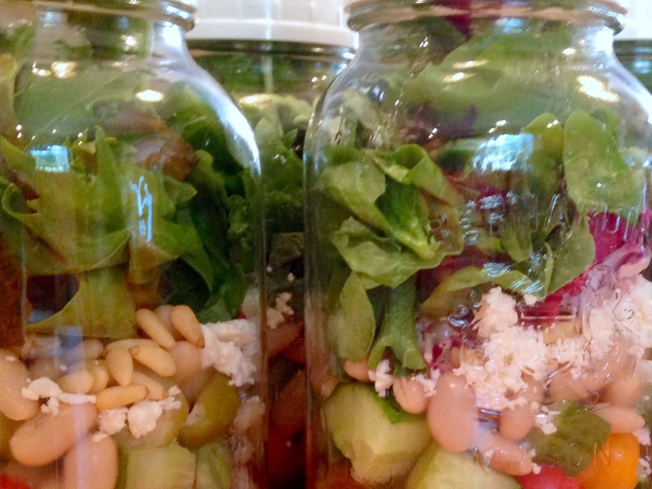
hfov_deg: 29.9
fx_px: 1205
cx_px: 464
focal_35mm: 64
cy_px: 351
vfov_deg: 22.8
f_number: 2.4
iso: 200
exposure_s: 1/20
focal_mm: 4.12
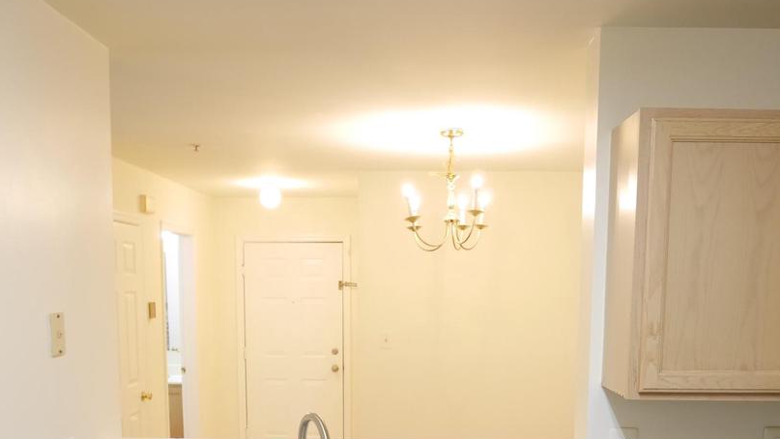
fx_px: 724
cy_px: 401
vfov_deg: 32.0
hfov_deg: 56.6
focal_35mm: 35
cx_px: 390
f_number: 3.5
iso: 1250
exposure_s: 1/60
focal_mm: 12
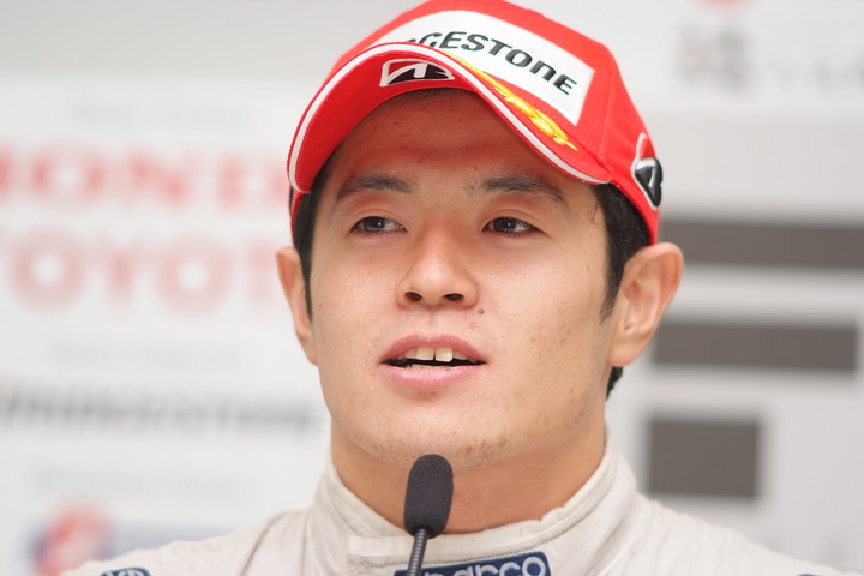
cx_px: 432
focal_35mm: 270
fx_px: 6479
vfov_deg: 5.1
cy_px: 288
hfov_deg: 7.6
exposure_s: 1/250
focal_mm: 180
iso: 400
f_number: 2.8
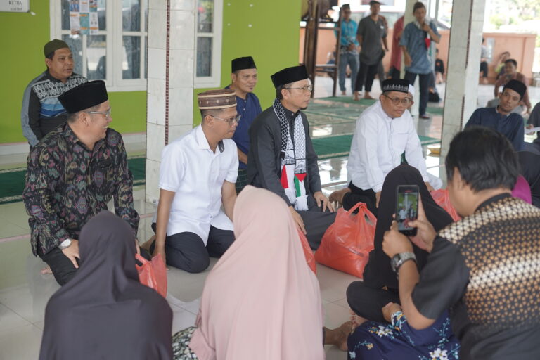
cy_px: 180
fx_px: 750
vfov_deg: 27.0
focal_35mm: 50
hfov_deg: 39.6
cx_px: 270
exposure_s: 1/200
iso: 320
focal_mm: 50
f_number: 3.2
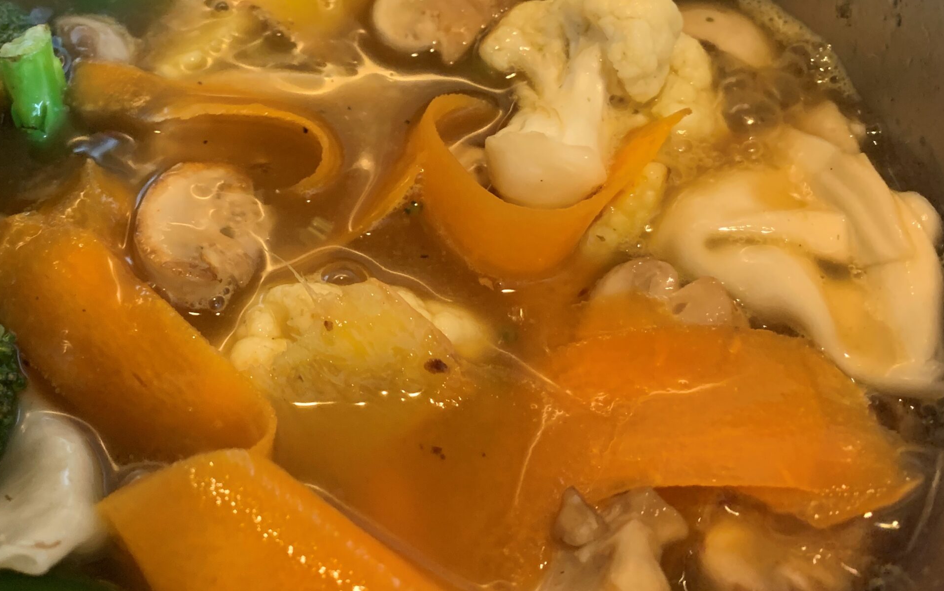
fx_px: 952
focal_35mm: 37
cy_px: 238
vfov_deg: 34.3
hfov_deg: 51.7
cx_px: 312
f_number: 1.8
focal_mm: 4.25
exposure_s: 1/33
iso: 320
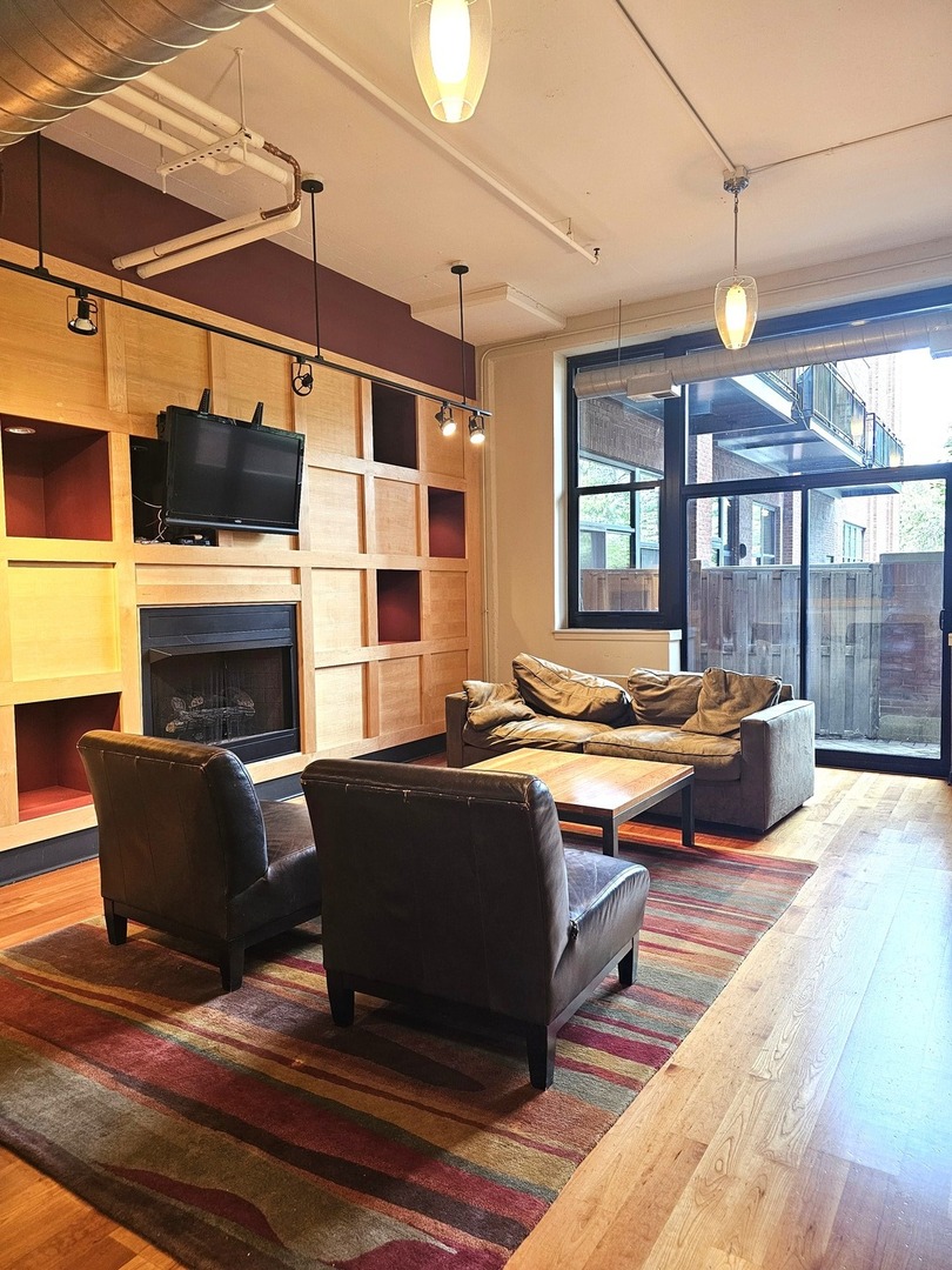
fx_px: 843
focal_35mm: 23
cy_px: 635
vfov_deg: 73.9
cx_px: 476
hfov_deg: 58.9
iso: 320
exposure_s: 1/120
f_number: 1.7
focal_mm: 6.3
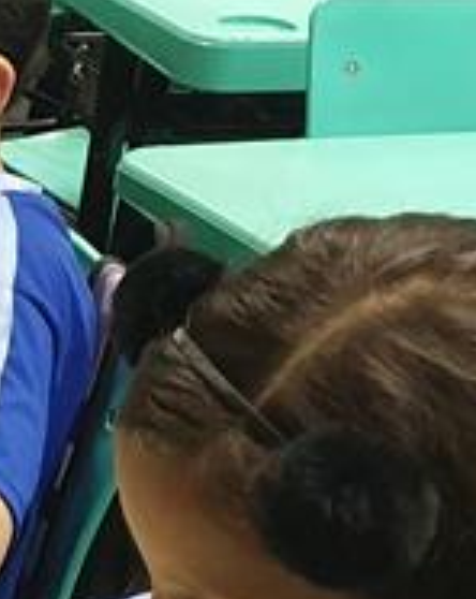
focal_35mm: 140
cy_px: 406
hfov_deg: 8.9
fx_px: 2473
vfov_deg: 13.8
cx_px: -955
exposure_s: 1/40
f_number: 1.5
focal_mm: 4.32
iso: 250
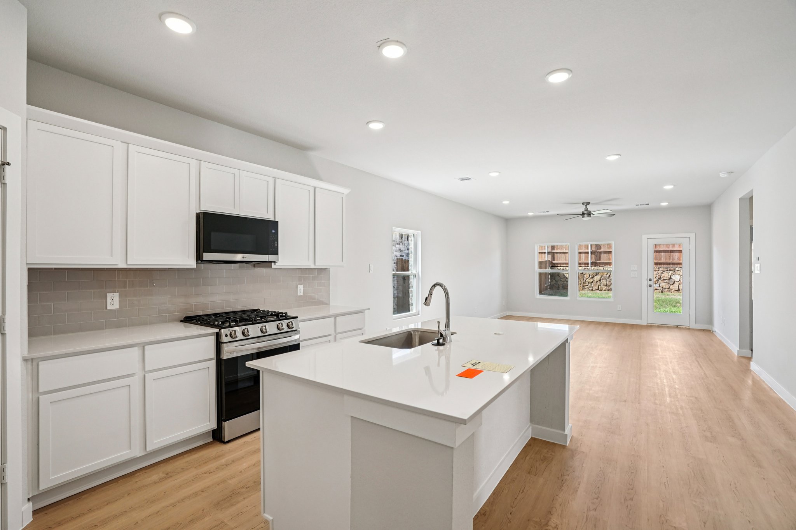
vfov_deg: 73.7
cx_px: 398
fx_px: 354
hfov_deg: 96.7
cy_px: 265
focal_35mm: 16
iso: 400
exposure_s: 1/50
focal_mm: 16
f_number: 8
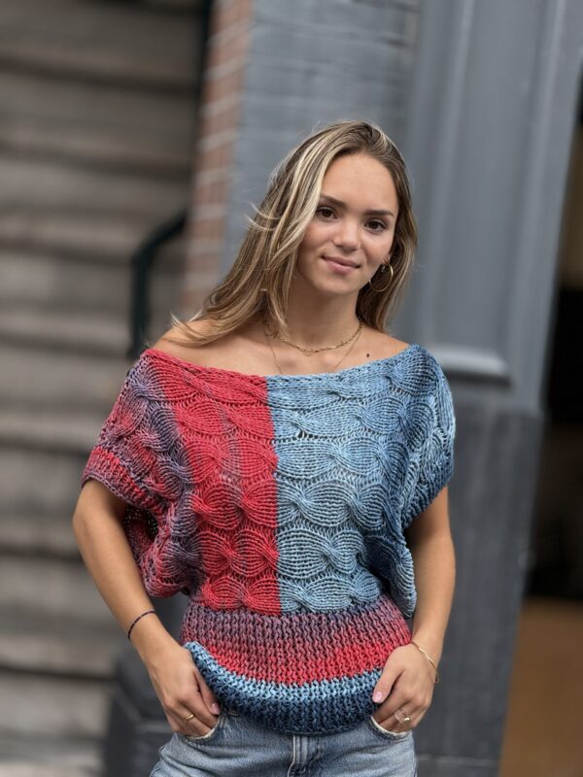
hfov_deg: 12.3
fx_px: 2695
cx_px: 292
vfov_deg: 16.4
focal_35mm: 120
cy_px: 388
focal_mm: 15.66
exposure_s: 1/236
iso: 50
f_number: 2.8
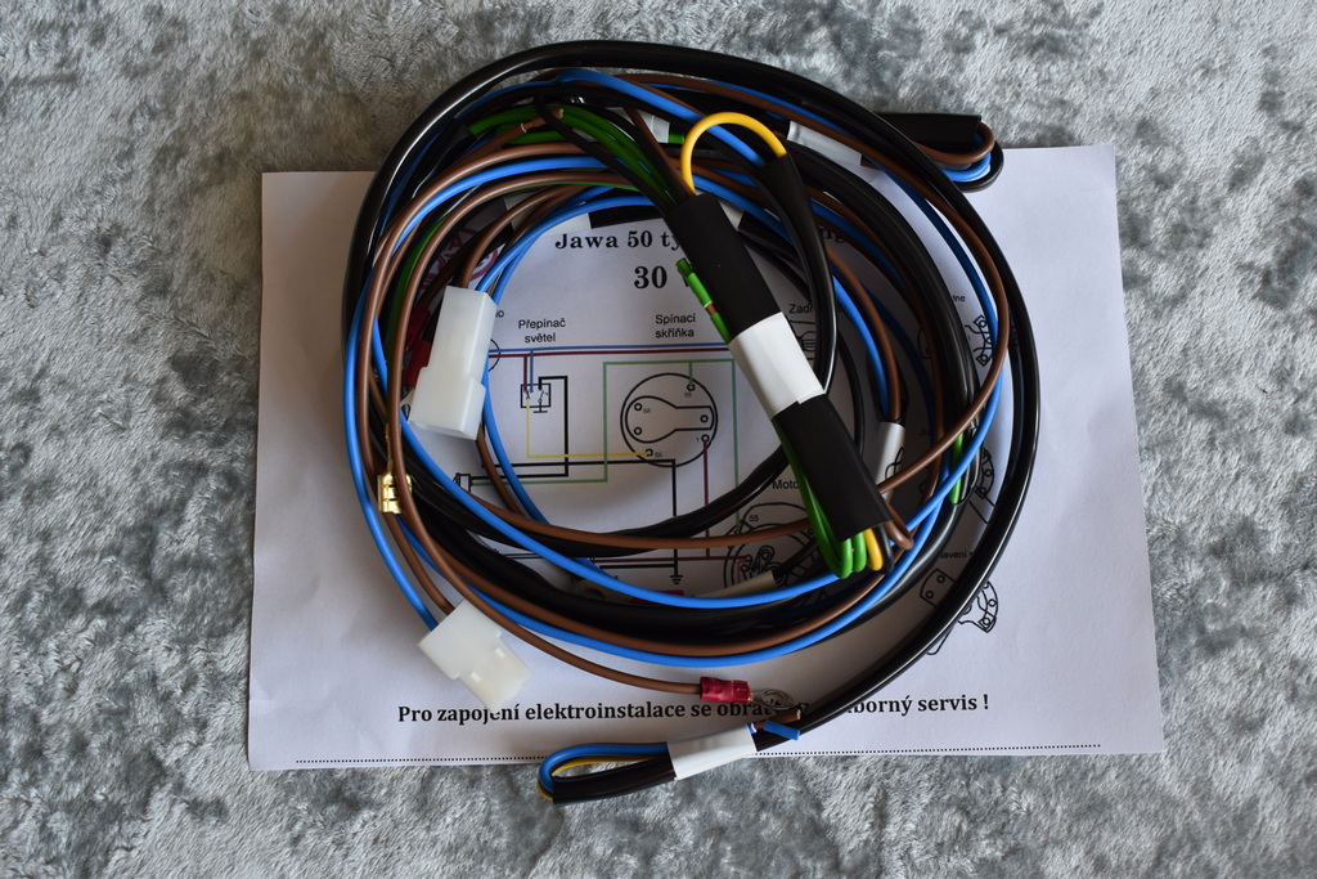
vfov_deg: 33.0
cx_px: 658
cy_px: 440
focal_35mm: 40
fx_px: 1482
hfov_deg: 47.9
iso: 500
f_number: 6.3
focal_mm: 27
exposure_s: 1/25
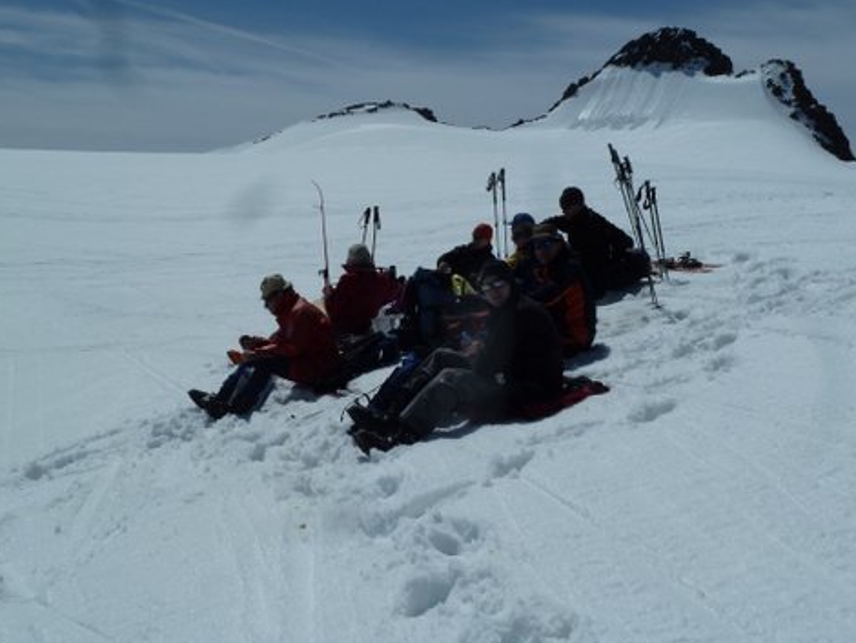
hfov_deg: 38.9
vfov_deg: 29.7
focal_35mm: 49
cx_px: 428
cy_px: 324
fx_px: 1212
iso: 80
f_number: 6.3
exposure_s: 1/1300
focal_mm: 7.9
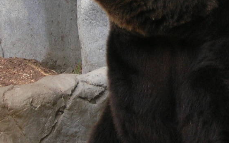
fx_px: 1940
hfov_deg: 6.7
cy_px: 76
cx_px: 223
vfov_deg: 4.2
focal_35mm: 311
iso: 60
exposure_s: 1/30
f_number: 4.9
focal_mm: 17.1
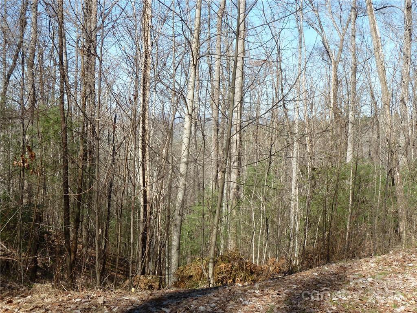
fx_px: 482
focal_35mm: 40
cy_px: 156
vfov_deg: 36.0
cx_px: 208
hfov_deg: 46.8
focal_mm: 6.5
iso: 80
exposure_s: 1/200
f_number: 4
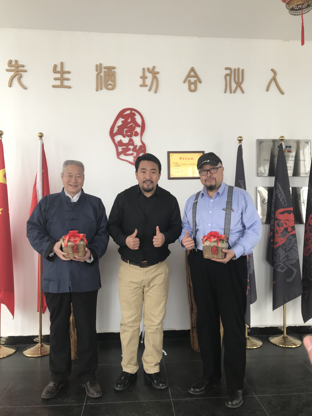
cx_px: 156
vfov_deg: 63.4
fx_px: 336
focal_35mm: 28
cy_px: 208
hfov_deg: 49.7
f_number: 1.8
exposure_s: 1/100
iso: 40
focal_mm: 3.99
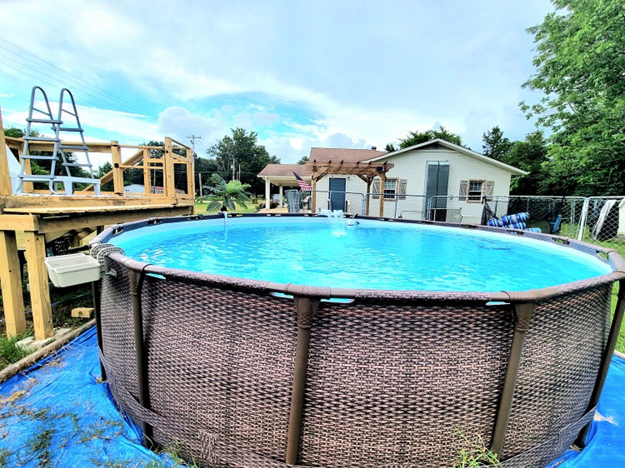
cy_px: 234
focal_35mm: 13
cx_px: 312
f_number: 2.2
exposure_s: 1/1111
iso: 50
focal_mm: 2.2
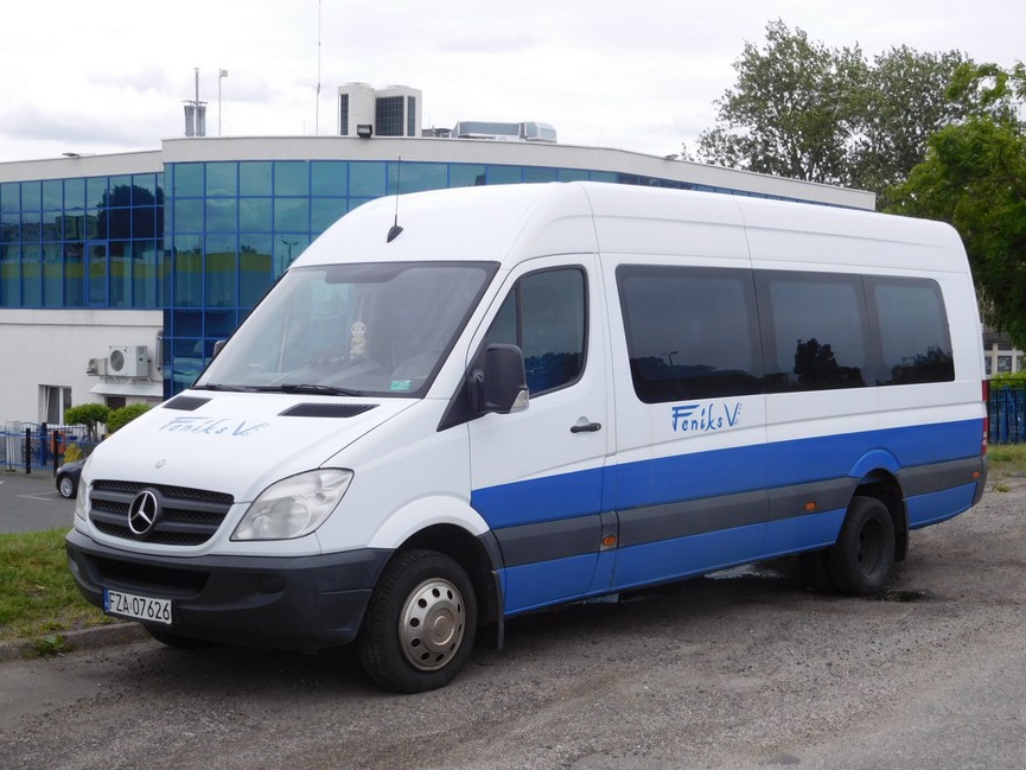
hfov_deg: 36.8
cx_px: 511
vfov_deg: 28.0
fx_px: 1541
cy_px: 396
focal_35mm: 52
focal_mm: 8.9
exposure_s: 1/500
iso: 125
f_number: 4.1
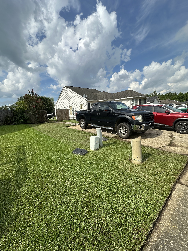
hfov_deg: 85.7
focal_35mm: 14
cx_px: 94
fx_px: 101
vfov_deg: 102.1
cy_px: 126
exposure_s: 1/2020
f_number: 2.2
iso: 50
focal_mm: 2.22
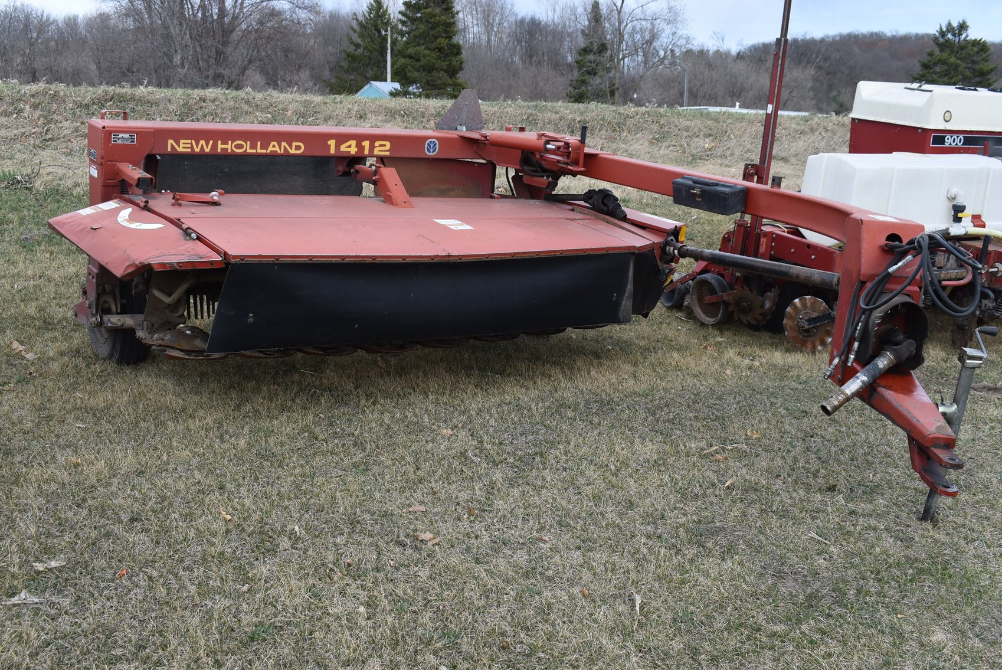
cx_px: 501
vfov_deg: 35.6
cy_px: 335
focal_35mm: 38
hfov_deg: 51.2
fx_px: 1045
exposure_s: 1/250
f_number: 8
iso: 180
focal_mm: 25
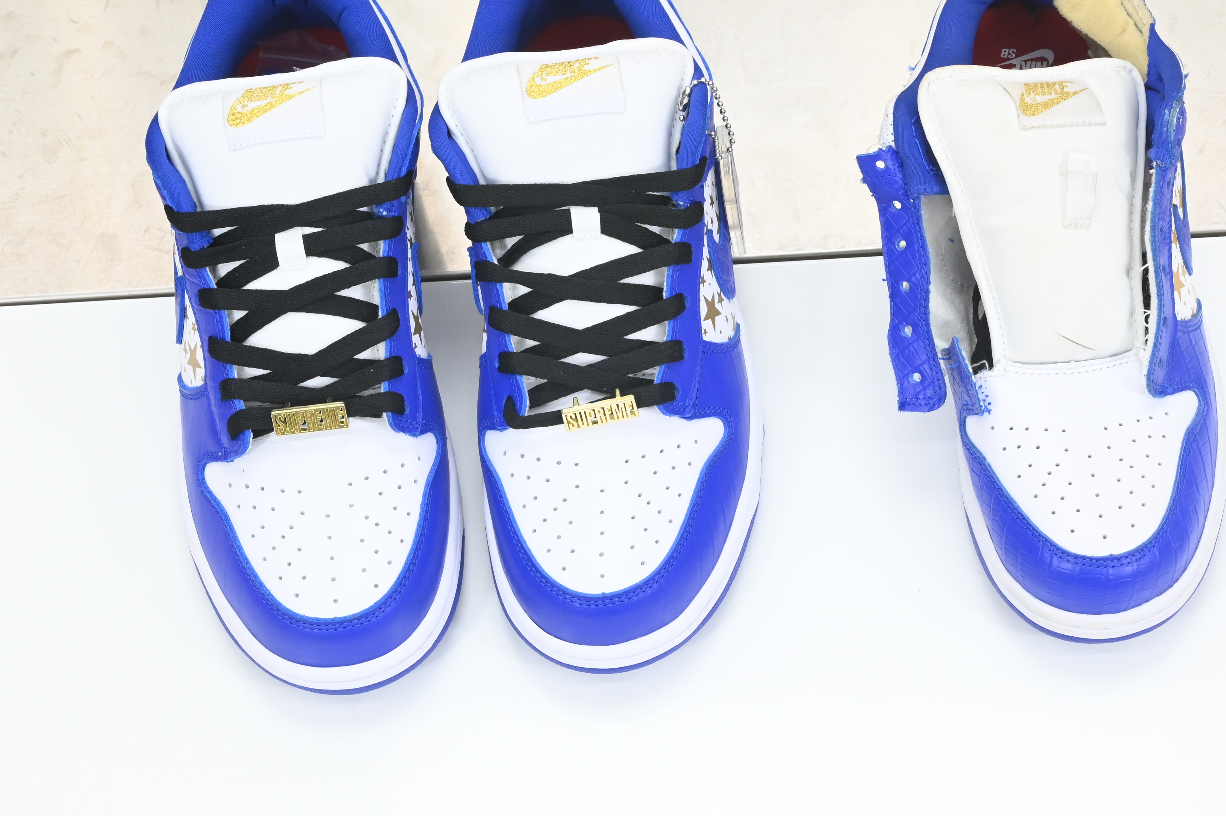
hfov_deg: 23.4
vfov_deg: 15.7
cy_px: 359
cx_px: 676
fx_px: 2961
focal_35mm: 87
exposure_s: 1/60
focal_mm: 61
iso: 2000
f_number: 14
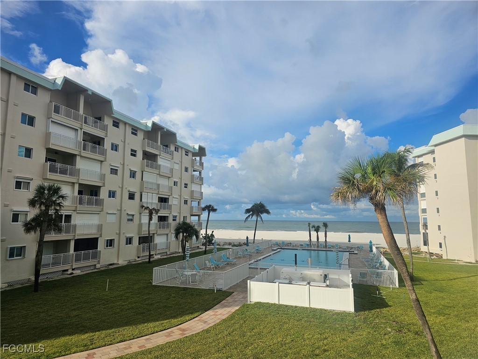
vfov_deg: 58.9
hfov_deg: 73.9
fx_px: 318
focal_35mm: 23
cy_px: 180
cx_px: 239
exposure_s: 1/1142
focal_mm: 6.3
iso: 10
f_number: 1.7
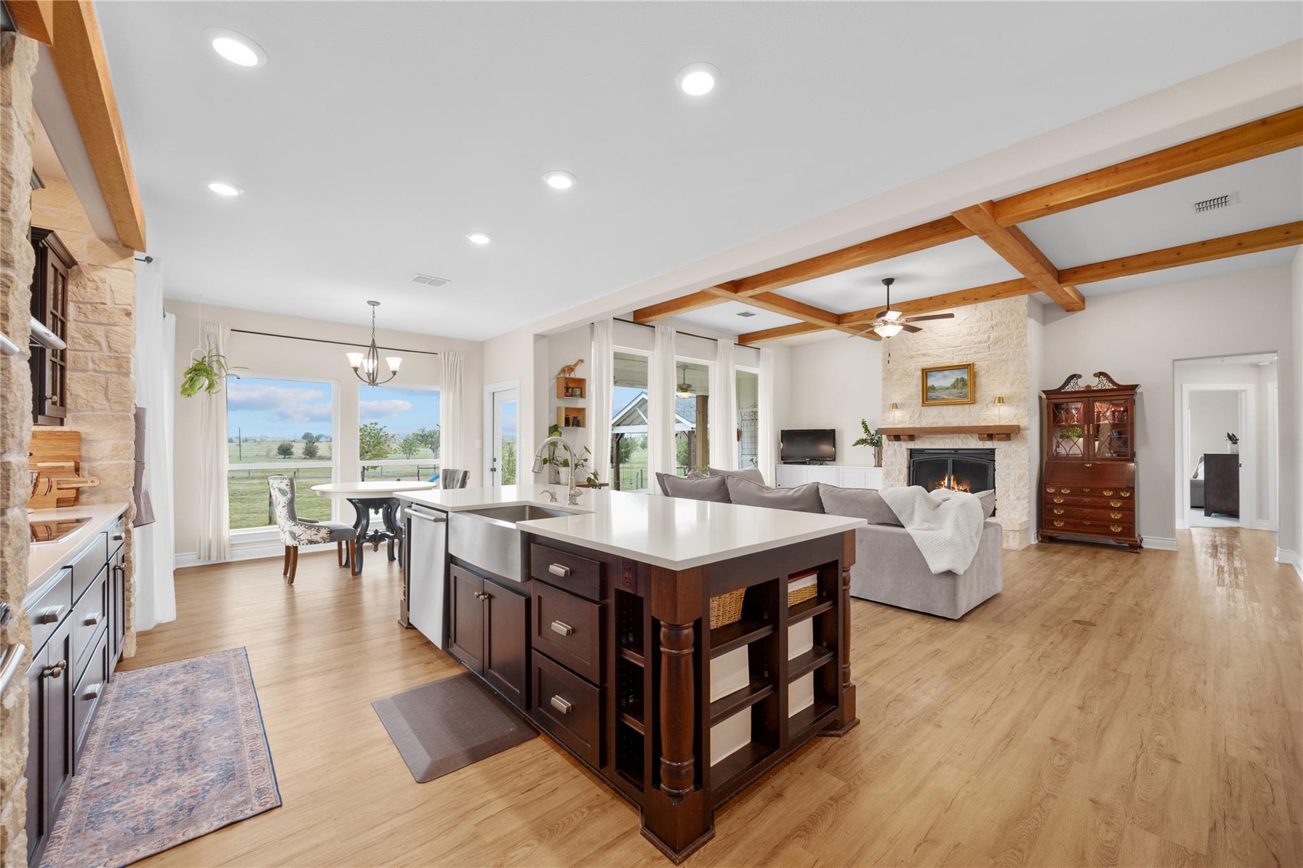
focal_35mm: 14
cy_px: 434
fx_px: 507
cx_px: 652
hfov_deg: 104.3
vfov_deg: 81.2
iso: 800
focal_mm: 14
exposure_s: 1/13
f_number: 8
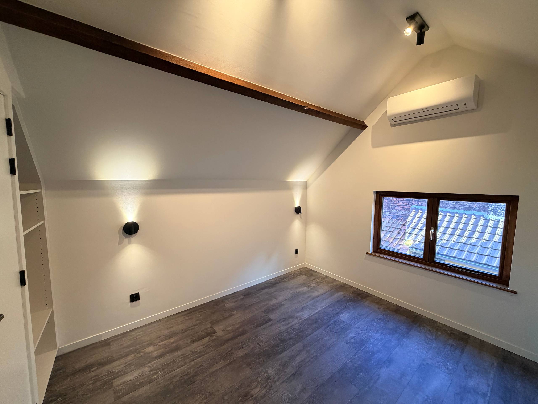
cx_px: 269
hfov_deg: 102.1
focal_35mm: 14
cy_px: 202
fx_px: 218
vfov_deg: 85.7
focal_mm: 2.22
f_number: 2.2
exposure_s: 1/100
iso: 250
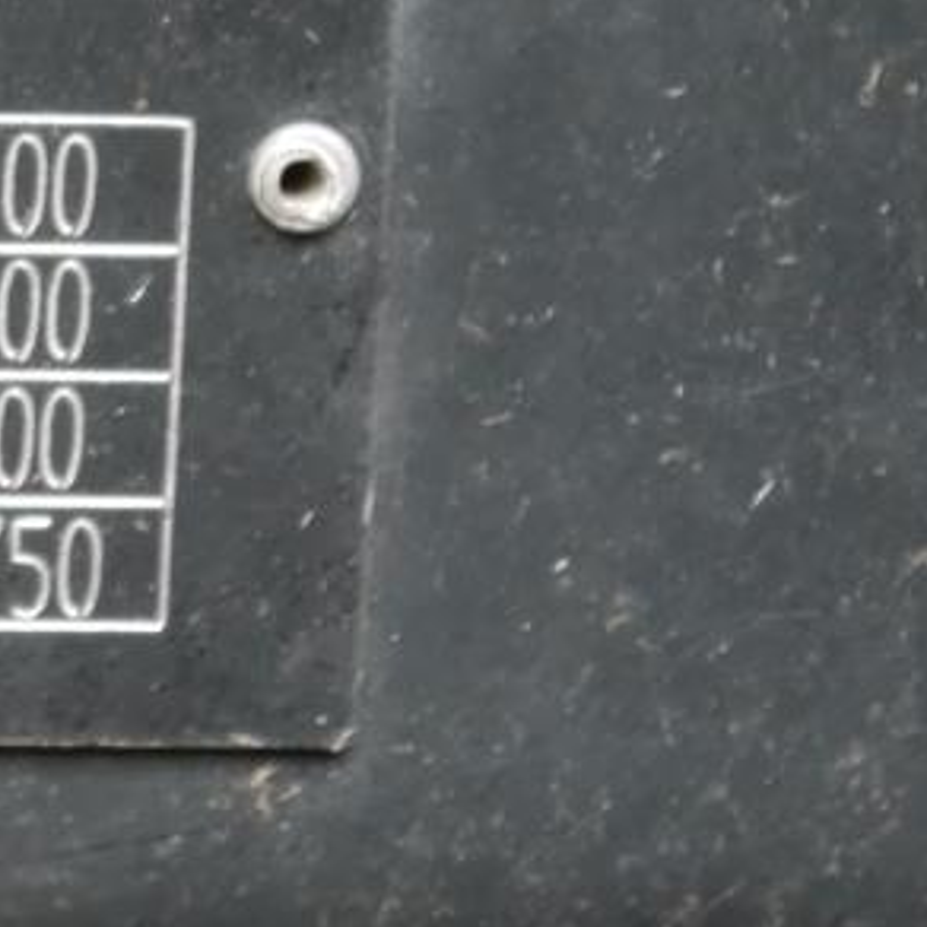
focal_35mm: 223
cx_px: -562
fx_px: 6756
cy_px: 327
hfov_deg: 7.7
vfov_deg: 7.8
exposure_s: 1/8
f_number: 5.3
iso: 1600
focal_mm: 36
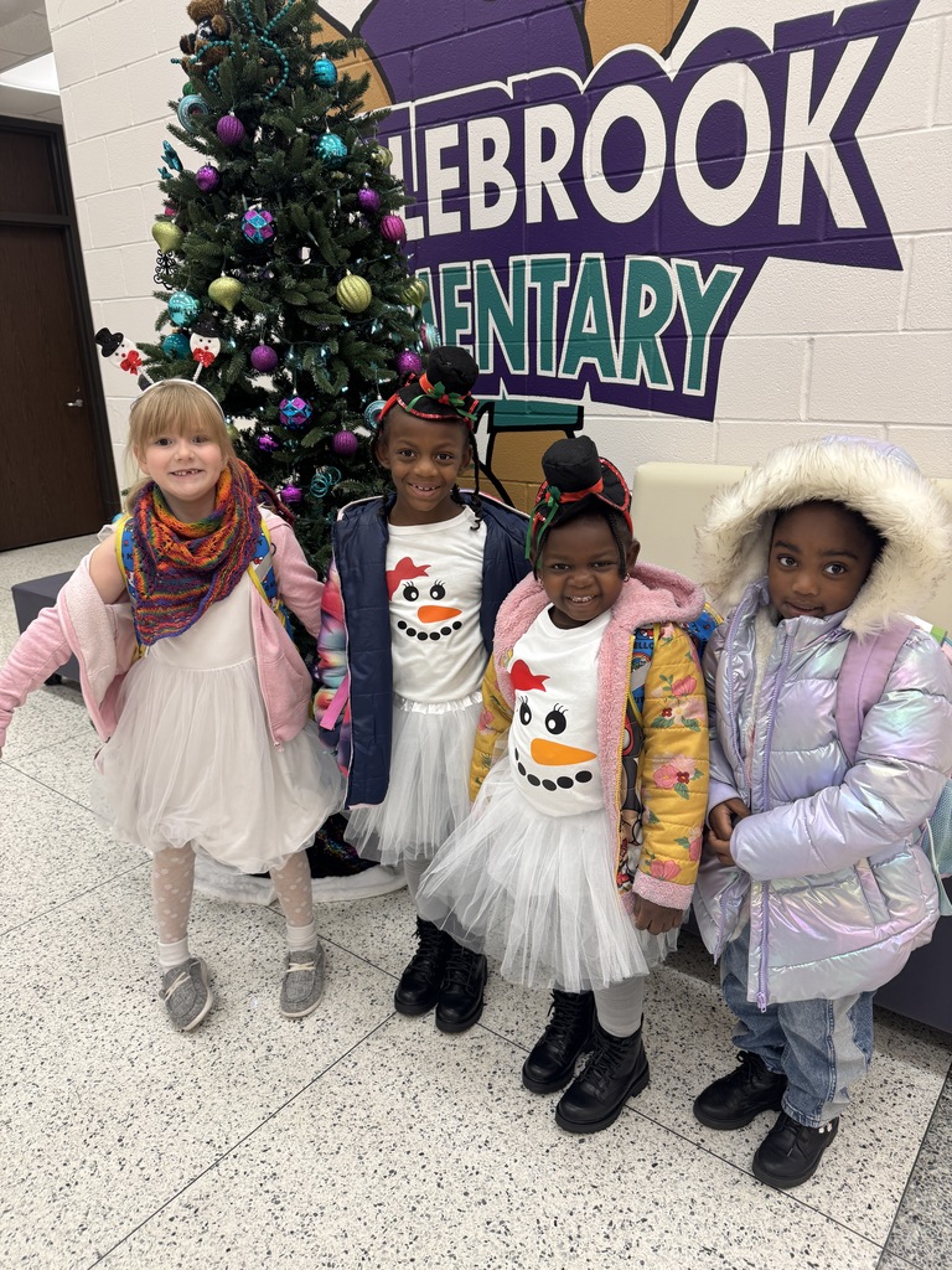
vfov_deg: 71.6
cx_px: 476
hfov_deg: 56.8
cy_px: 635
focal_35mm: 24
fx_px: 880
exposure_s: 1/60
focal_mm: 6.76
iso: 125
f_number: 1.78
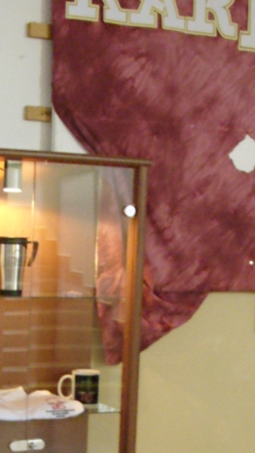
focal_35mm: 91
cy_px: 413
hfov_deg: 13.2
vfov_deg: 22.8
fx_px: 1094
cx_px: 58
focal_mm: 6.3
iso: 200
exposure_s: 1/3
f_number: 2.8
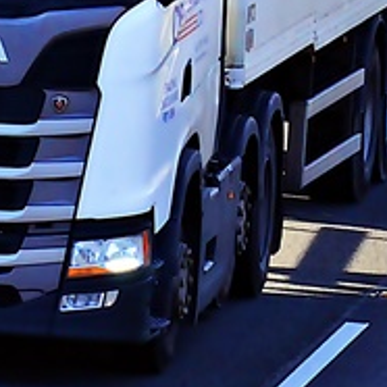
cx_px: 23
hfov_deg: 2.5
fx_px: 8980
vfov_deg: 2.5
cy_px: -46
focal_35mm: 710
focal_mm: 130
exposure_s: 1/500
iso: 1000
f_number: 8
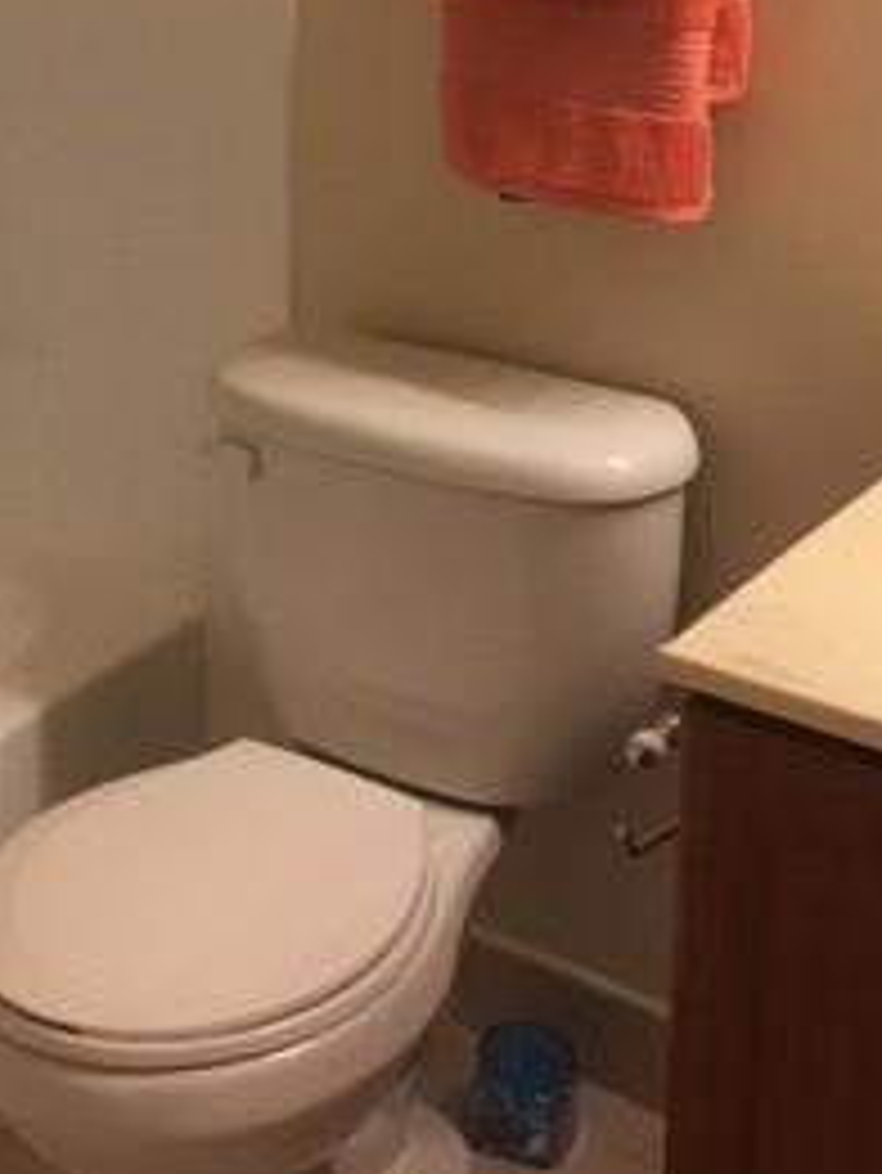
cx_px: 212
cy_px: 90
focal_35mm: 71
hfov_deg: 20.6
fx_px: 2410
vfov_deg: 26.4
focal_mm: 4.15
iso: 40
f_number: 2.2
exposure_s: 1/15
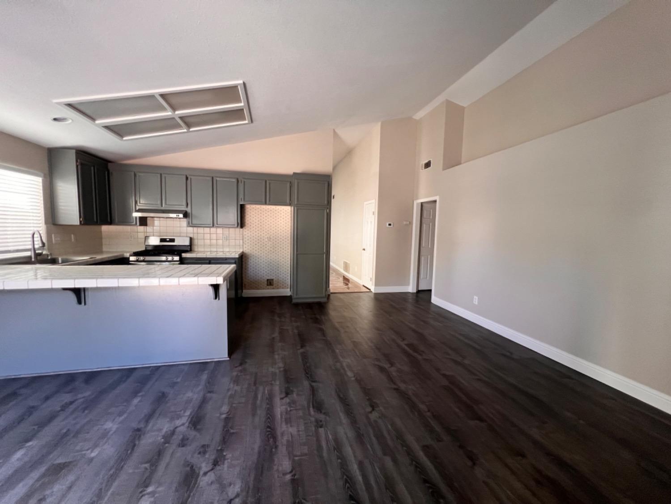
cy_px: 252
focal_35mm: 13
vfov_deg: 89.9
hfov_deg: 106.2
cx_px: 336
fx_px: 252
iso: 250
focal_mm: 1.57
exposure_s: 1/89
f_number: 1.8
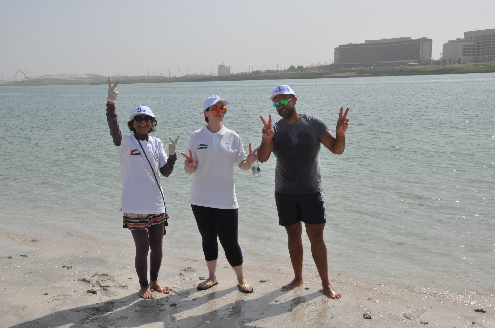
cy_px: 164
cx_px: 248
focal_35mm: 38
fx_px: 515
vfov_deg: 35.4
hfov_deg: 51.3
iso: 800
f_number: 14
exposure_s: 1/800
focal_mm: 25
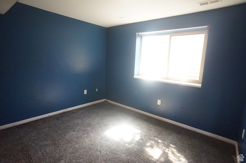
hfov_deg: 73.8
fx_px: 164
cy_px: 82
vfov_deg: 53.1
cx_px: 123
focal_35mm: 24
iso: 2500
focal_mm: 16
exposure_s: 1/160
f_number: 2.8
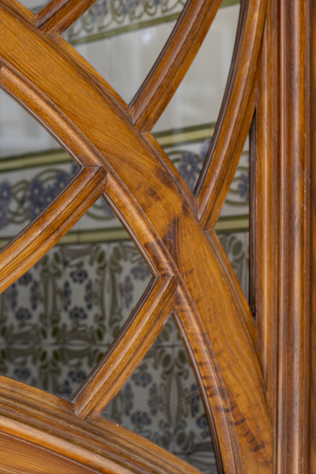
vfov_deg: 18.0
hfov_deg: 11.9
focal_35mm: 113
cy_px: 143
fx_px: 1488
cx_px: -28
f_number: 4.5
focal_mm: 50
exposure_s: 1/125
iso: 200
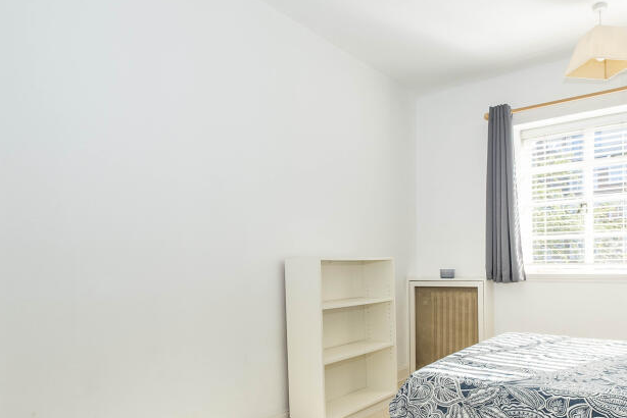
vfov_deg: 50.6
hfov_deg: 71.2
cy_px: 270
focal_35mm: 25
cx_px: 349
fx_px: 436
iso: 250
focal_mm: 10
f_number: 9
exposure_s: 1/80
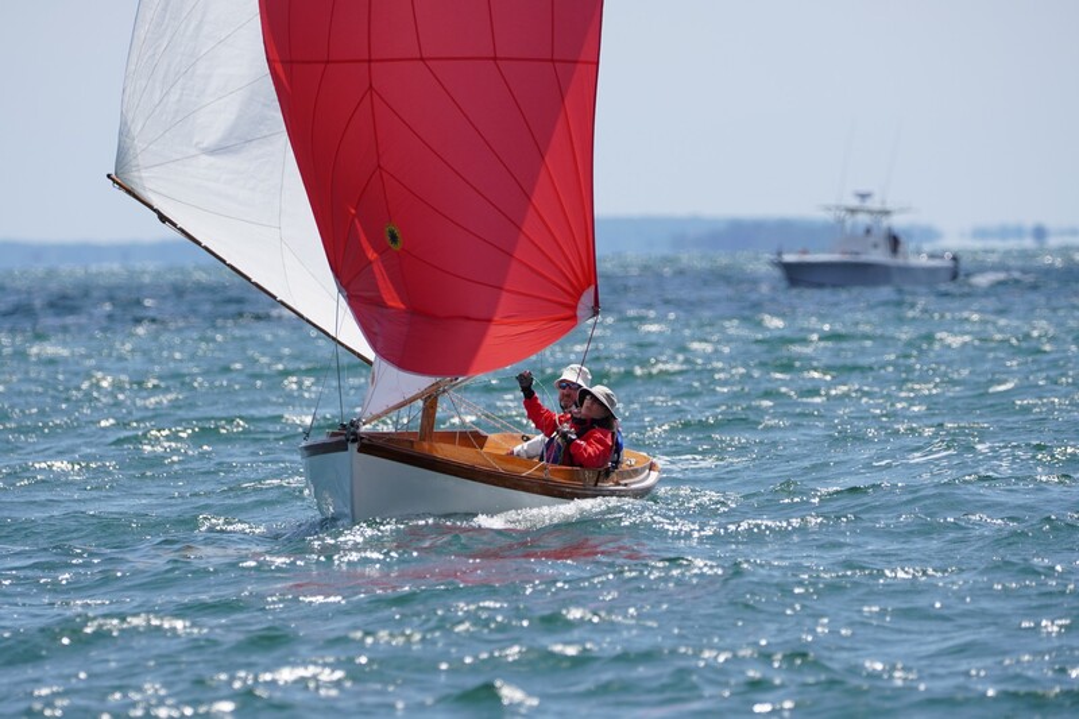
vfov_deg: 2.5
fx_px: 16226
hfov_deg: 3.8
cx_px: 540
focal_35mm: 542
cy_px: 360
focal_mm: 361
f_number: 5.6
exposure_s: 1/1600
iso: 250
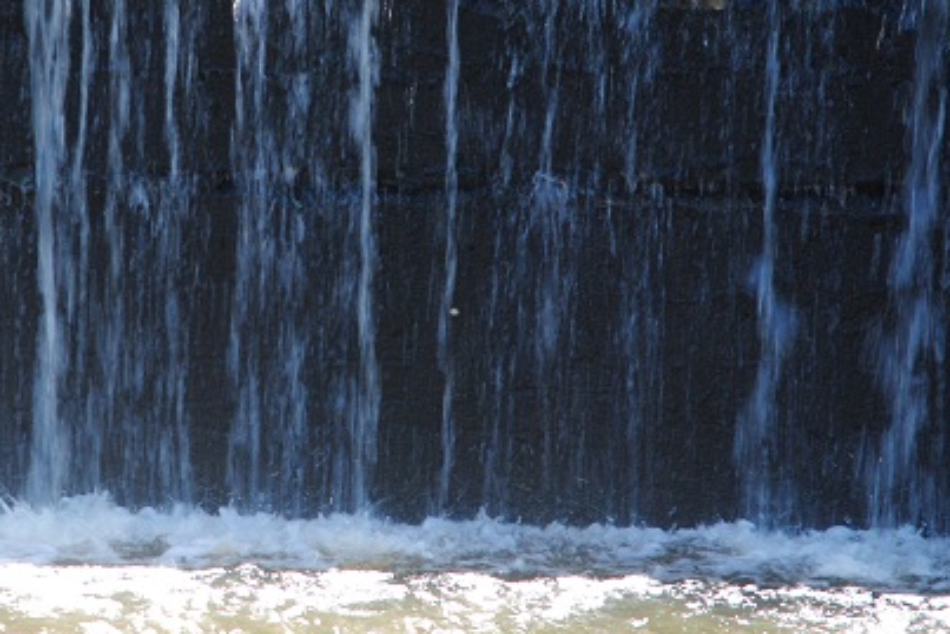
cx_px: 233
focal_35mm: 551
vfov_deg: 2.5
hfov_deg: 3.7
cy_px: 154
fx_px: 14545
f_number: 5.6
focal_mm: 185
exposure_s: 1/40
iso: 100
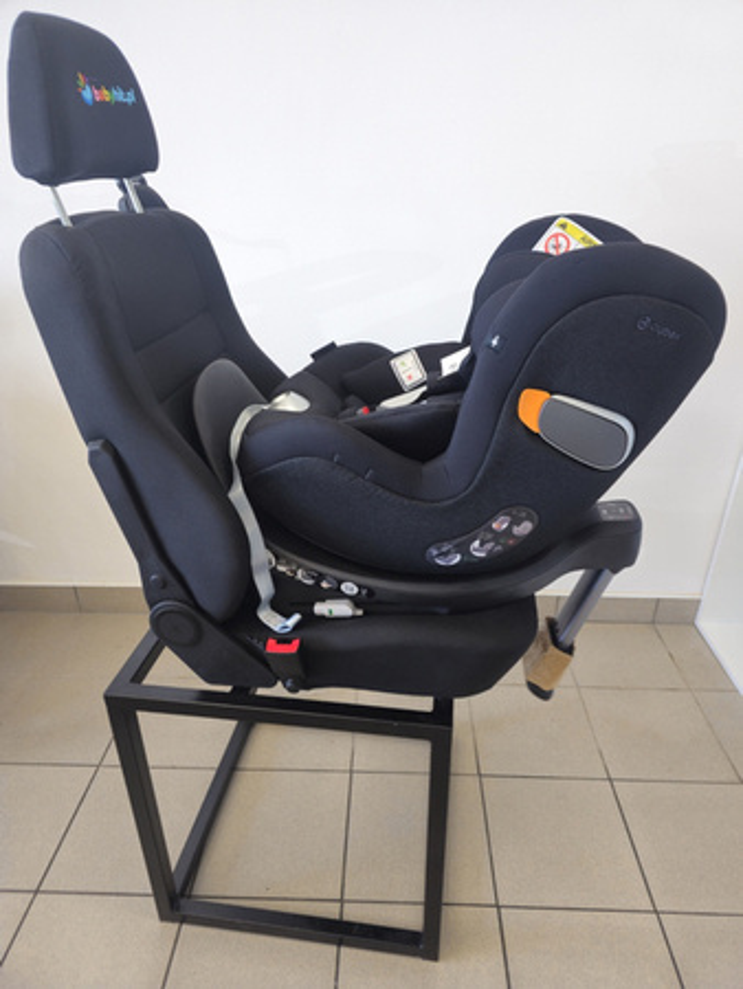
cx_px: 372
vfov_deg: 73.9
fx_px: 658
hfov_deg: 58.9
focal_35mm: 23
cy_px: 494
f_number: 1.7
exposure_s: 1/50
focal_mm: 6.3
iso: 40
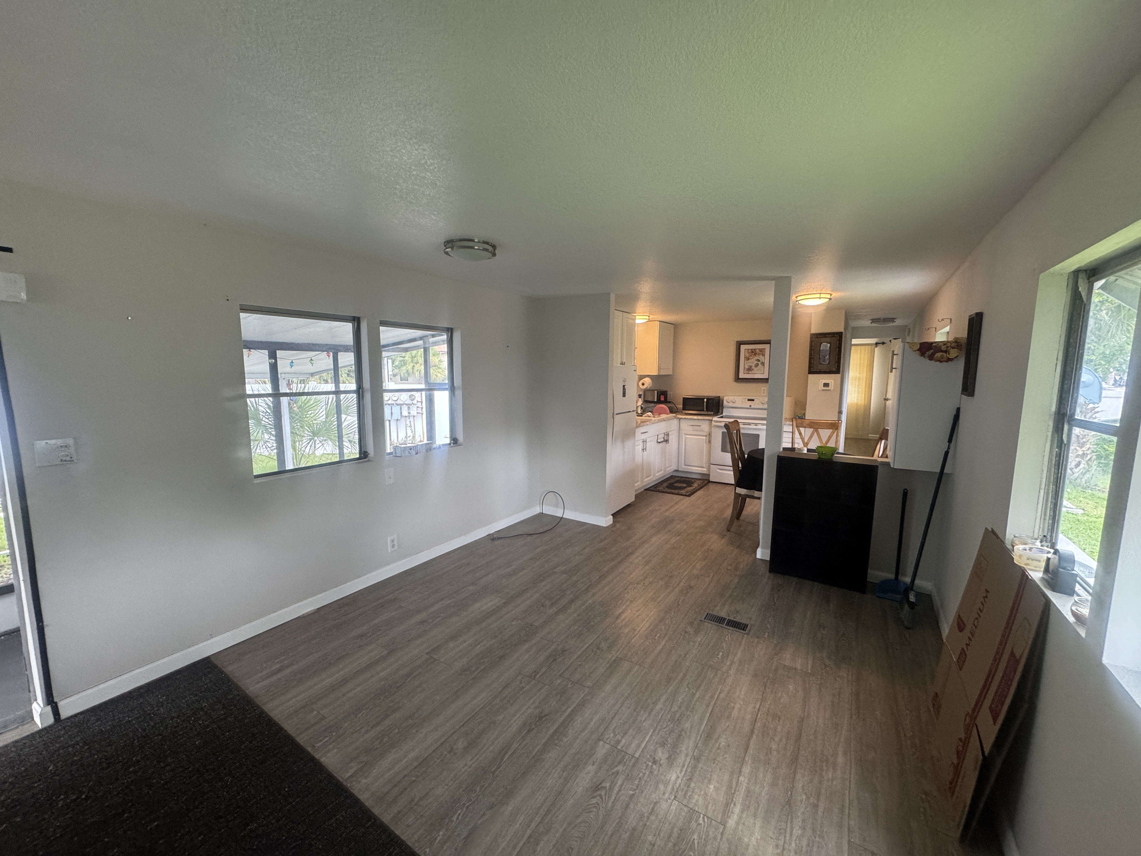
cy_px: 428
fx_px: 461
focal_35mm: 14
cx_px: 570
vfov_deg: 85.7
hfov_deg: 102.1
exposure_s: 1/120
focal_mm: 2.22
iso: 250
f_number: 2.2
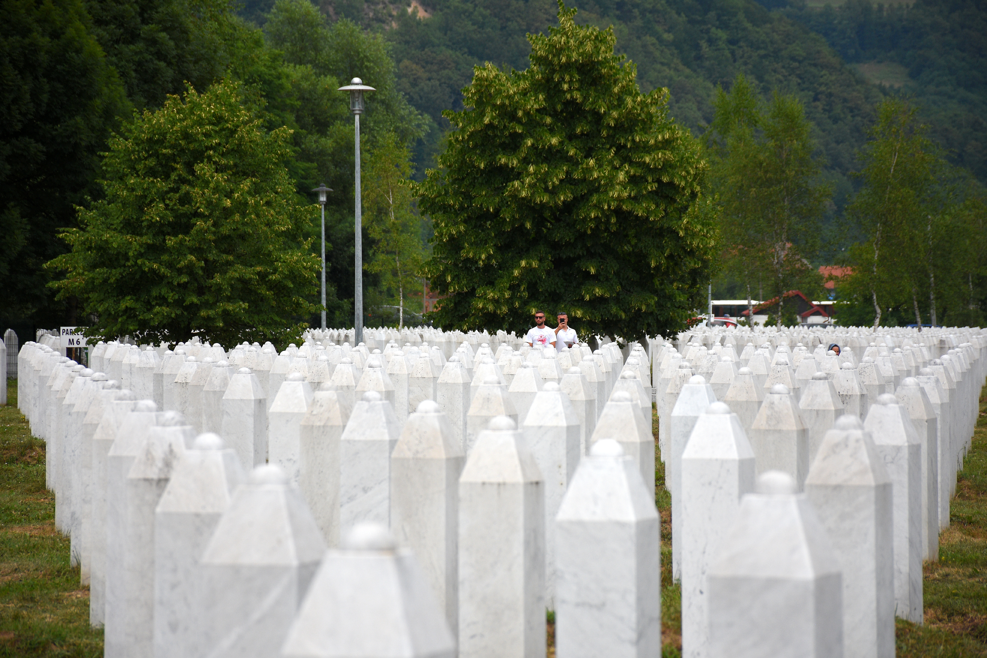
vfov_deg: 7.9
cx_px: 494
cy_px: 329
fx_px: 4770
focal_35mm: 174
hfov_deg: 11.8
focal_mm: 116
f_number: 5.6
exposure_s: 1/1600
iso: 400
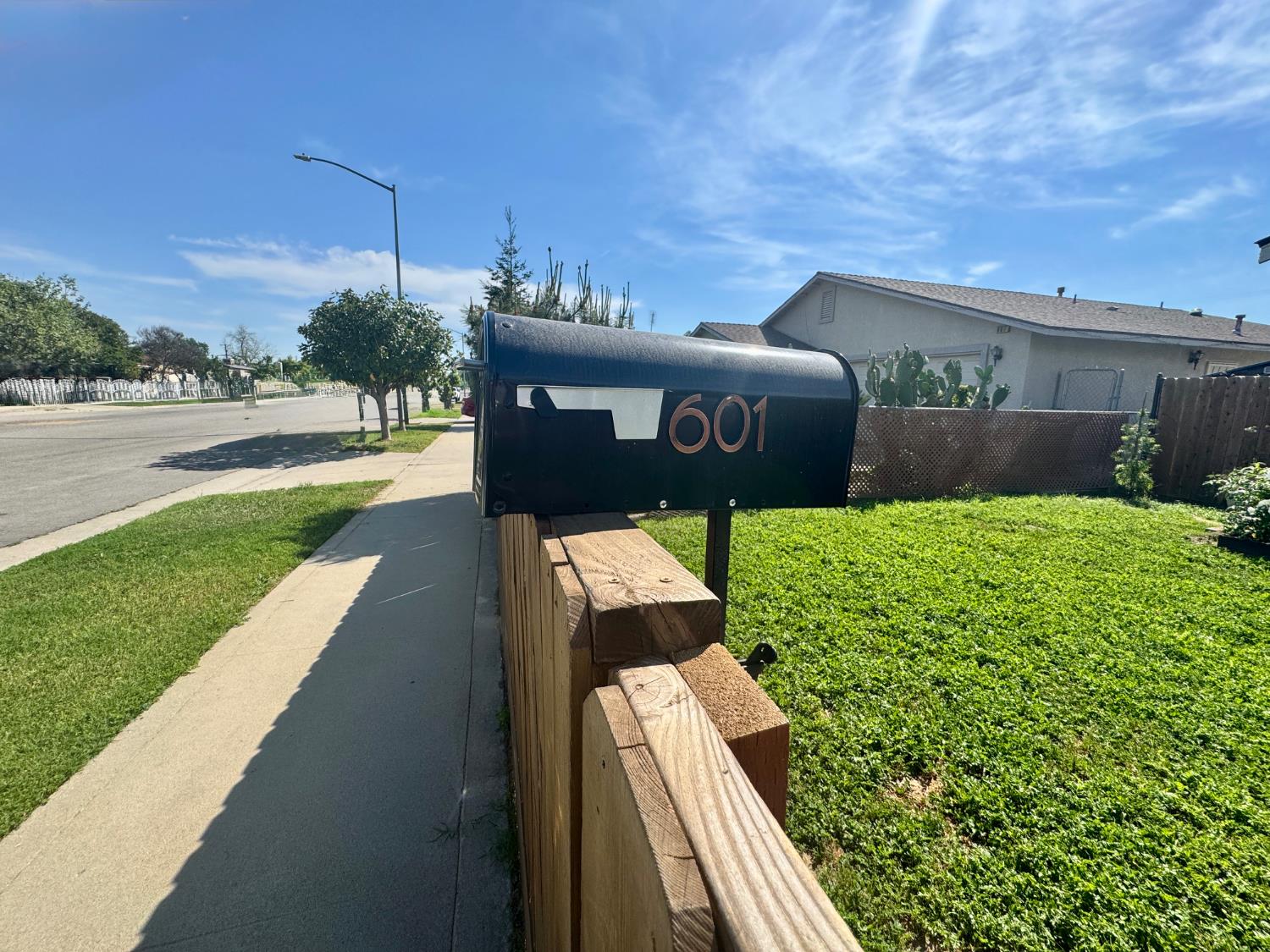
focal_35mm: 14
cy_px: 476
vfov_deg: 85.7
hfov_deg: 102.1
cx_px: 635
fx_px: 514
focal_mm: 2.22
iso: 50
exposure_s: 1/1672
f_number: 2.2
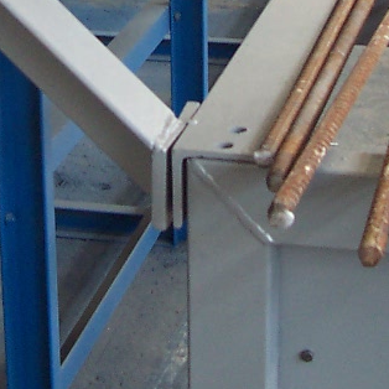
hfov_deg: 13.9
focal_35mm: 125
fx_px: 1589
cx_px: 164
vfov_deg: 13.6
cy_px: -71
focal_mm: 5.6
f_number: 2.8
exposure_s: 1/125
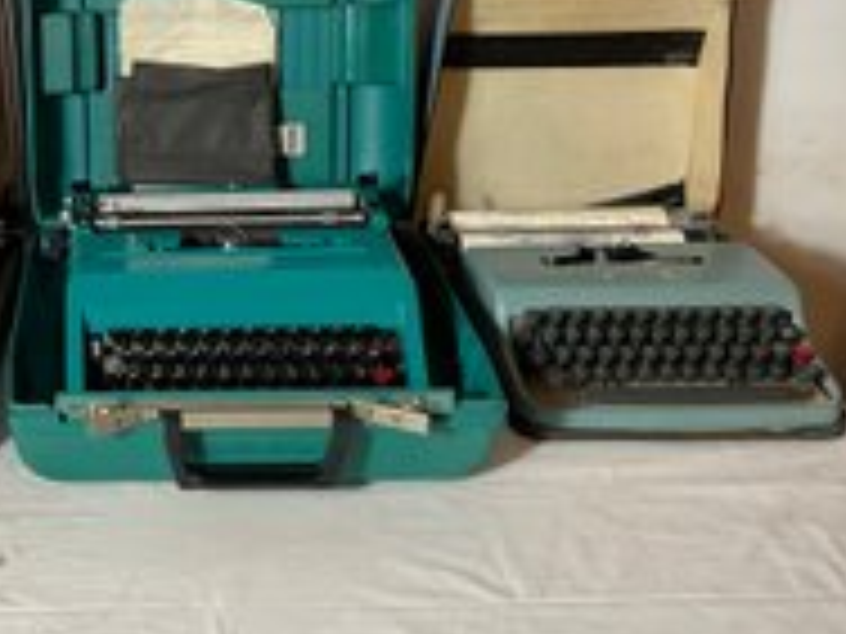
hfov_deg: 34.2
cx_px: 88
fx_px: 1295
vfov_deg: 27.2
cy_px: 178
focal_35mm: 53
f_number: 1.8
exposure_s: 1/60
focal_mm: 3
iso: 40
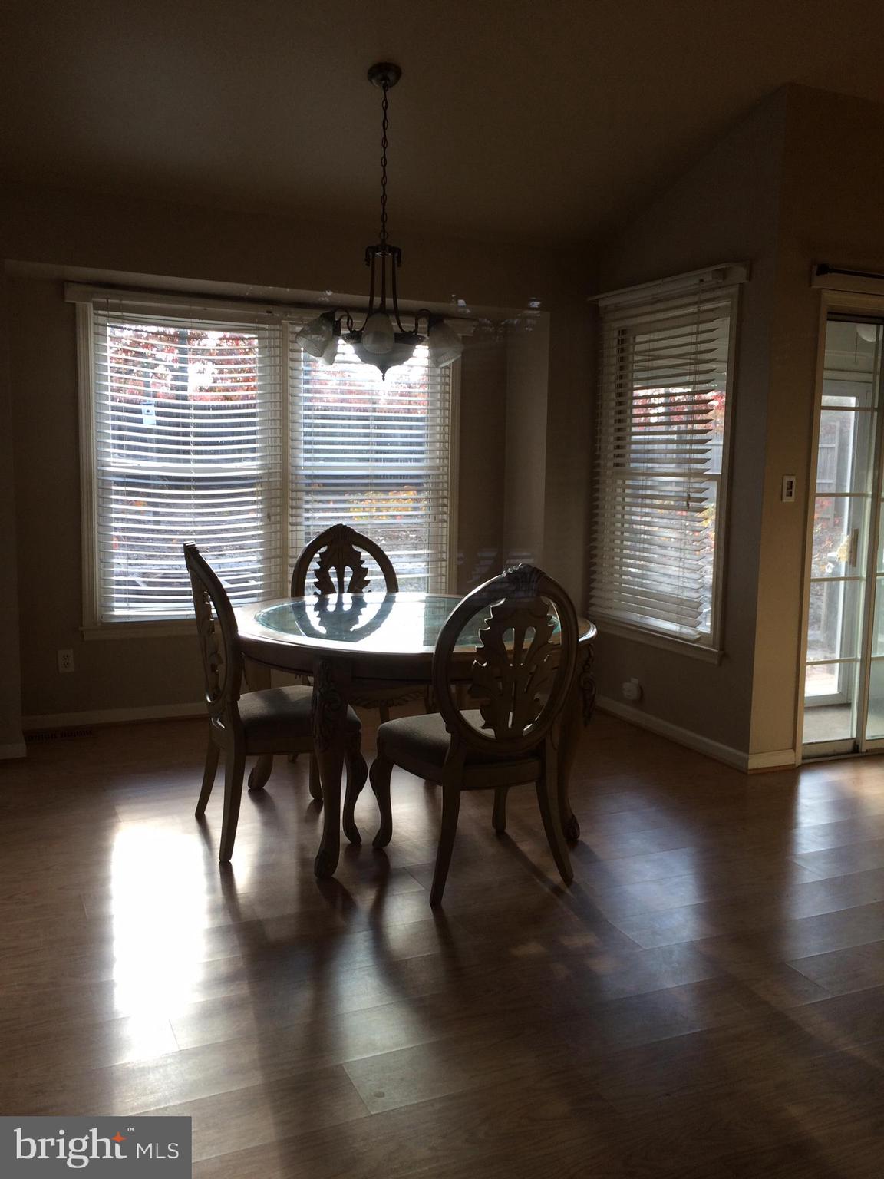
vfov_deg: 61.7
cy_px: 590
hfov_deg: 48.2
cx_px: 442
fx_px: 987
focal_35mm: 29
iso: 50
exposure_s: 1/60
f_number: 2.2
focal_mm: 4.15
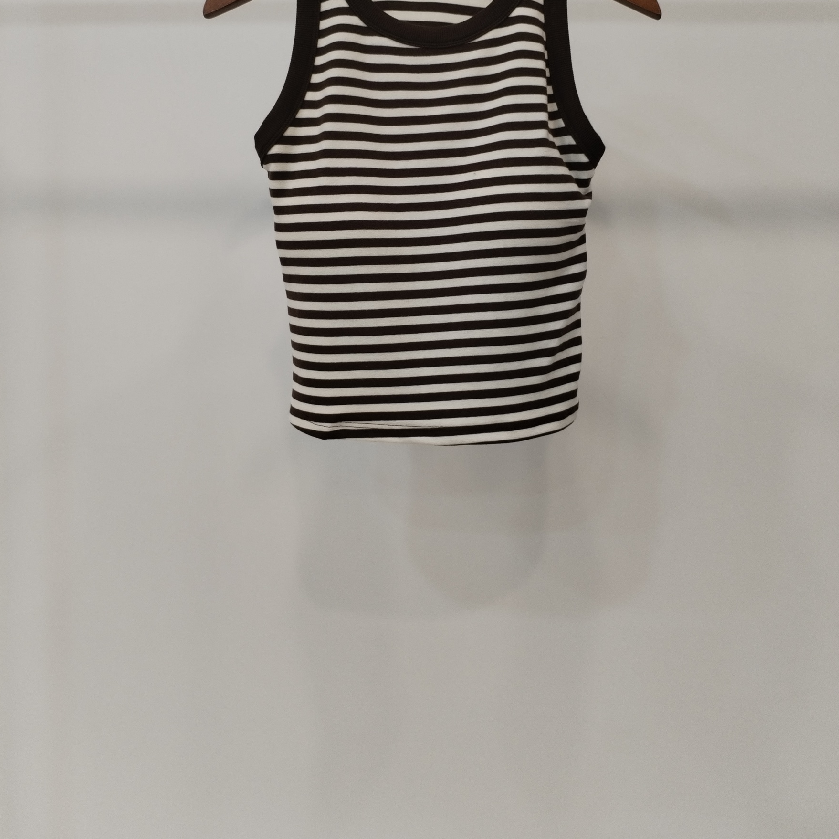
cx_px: 418
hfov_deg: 47.2
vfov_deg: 46.7
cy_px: 305
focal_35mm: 35
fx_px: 960
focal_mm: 4.75
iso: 246
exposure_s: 1/60
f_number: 1.8
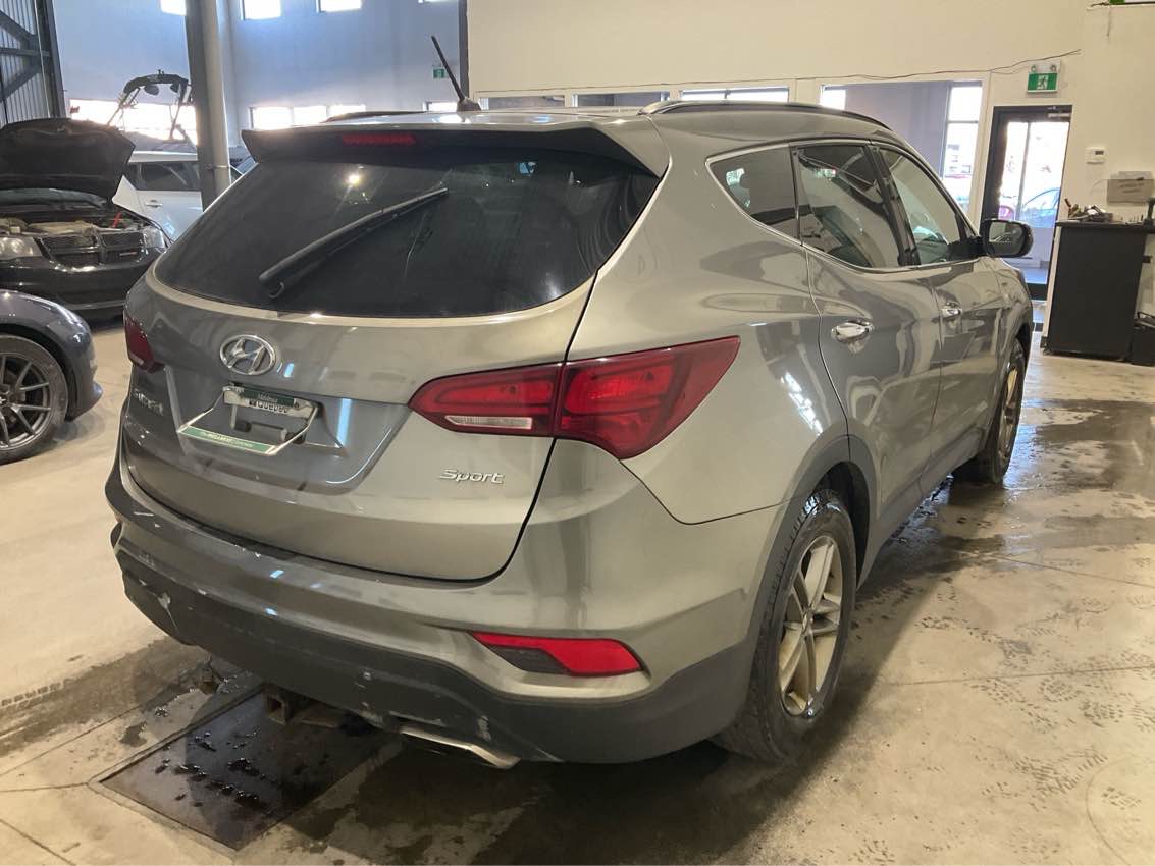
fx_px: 968
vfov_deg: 48.2
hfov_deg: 61.7
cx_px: 578
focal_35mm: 29
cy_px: 433
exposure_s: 1/60
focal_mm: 3
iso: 100
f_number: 1.8
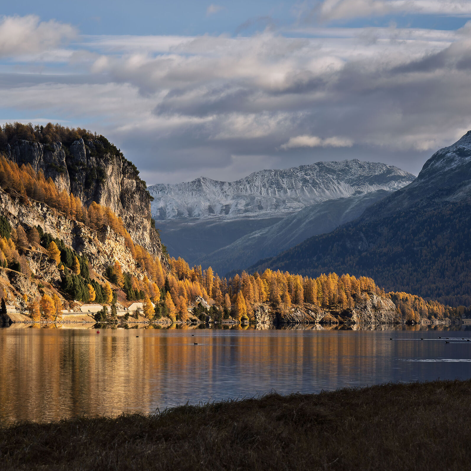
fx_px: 2617
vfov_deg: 10.3
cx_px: 180
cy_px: 235
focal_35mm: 170
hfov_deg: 10.3
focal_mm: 89
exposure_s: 1/250
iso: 320
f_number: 11
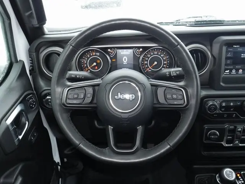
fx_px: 241
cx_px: 122
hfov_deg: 53.9
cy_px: 92
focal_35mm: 34
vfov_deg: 41.8
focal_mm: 17
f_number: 5
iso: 800
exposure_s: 1/60
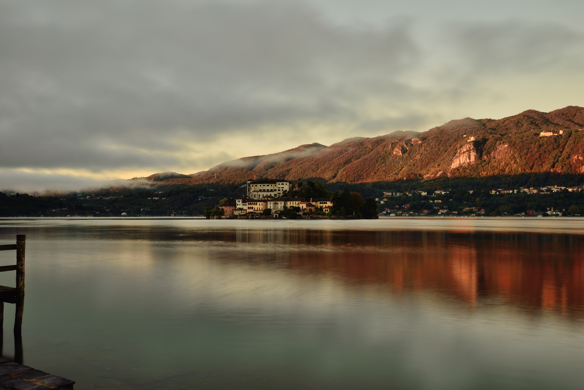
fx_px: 568
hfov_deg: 54.4
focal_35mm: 35
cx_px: 292
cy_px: 195
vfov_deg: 37.9
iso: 100
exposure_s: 8
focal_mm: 35
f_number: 16
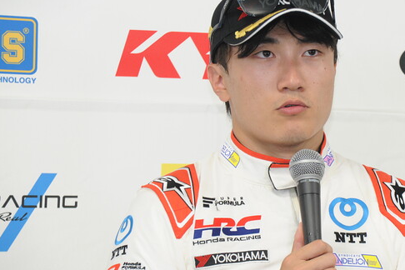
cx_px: 271
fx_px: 3330
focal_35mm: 296
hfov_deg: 7.0
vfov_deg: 4.6
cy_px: 138
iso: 1600
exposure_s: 1/90
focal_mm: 200
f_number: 8
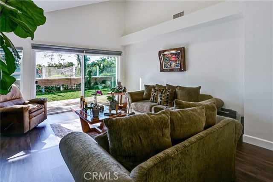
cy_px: 91
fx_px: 125
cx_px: 136
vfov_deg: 72.0
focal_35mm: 16
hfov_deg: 95.0
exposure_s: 1/800
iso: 400
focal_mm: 16.5
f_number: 8
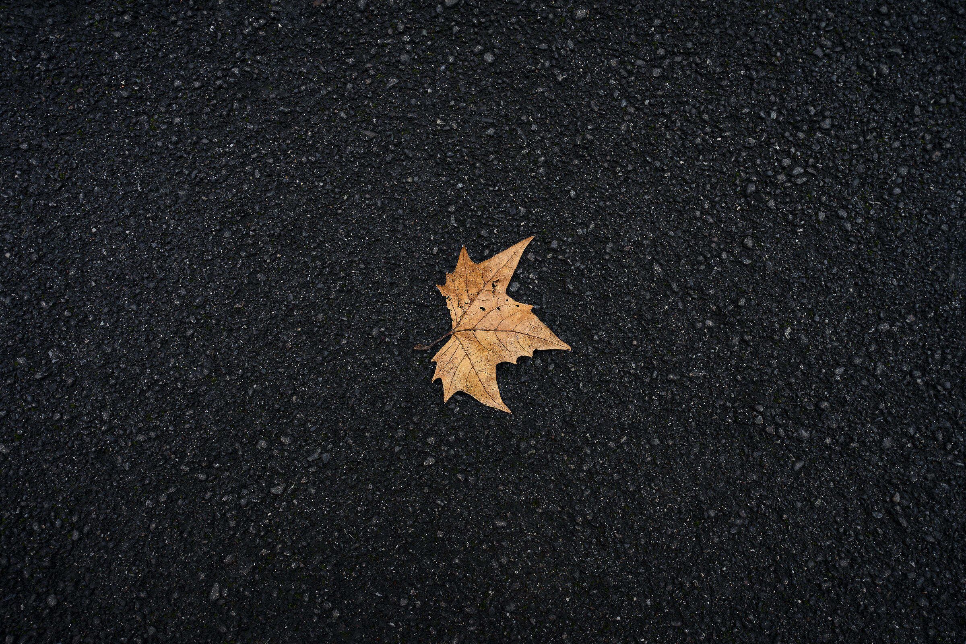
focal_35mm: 16
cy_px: 322
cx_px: 483
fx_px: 429
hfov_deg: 96.7
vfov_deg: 73.7
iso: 250
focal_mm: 16
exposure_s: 1/60
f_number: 8
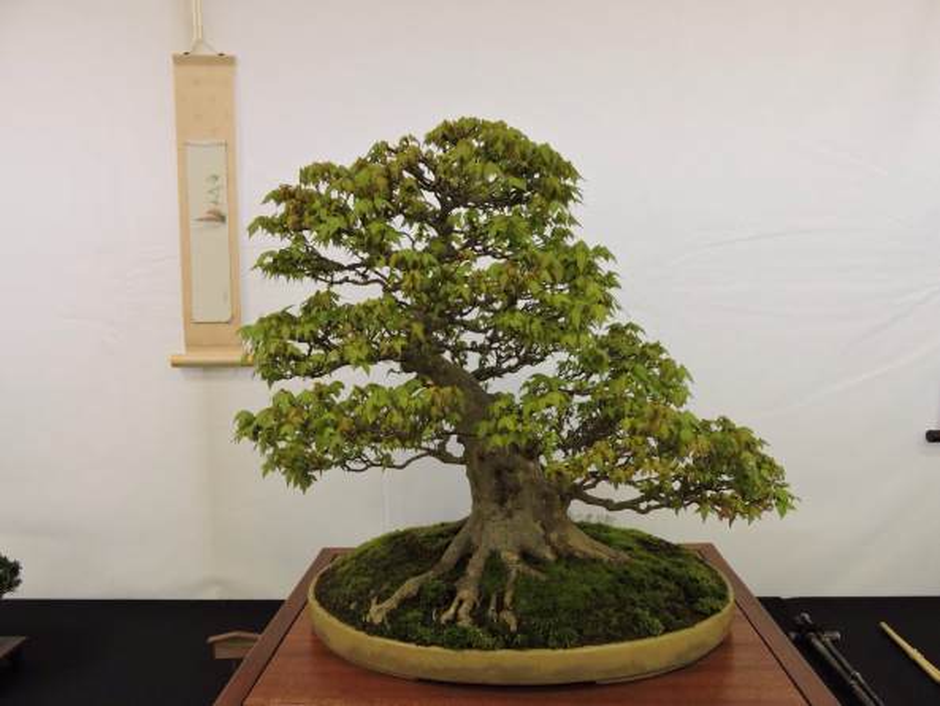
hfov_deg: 71.6
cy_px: 353
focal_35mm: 24
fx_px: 652
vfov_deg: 56.8
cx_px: 470
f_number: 3.3
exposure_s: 1/30
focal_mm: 4.3
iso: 320
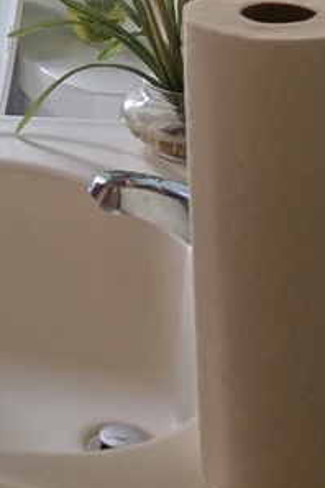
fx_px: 1571
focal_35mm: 116
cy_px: -338
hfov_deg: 10.7
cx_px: -343
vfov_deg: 15.6
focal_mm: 6.3
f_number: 1.7
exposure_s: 1/120
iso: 500
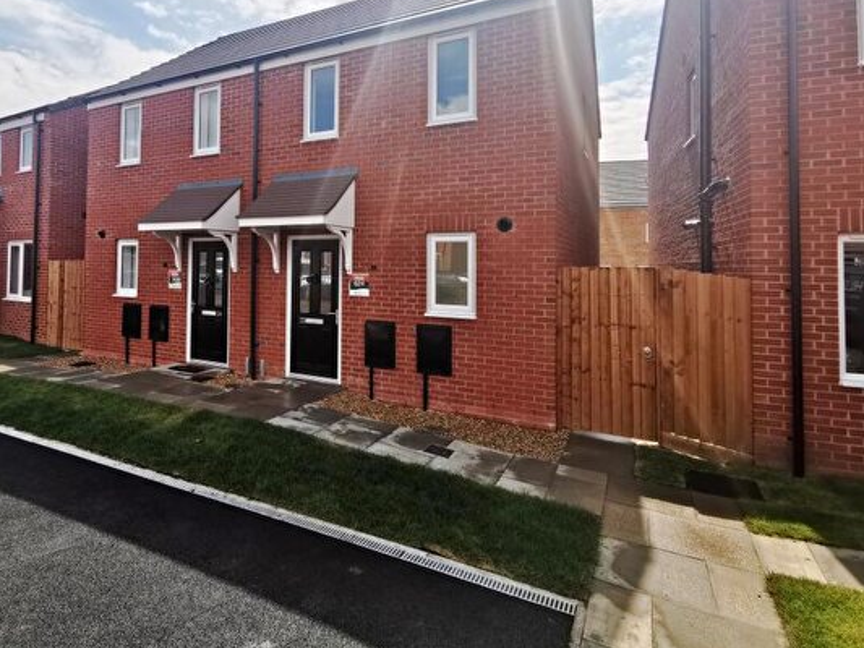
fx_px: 524
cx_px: 332
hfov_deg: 77.8
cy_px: 249
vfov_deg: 62.7
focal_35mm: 21
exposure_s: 1/2128
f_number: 2.2
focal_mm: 2.35
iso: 50
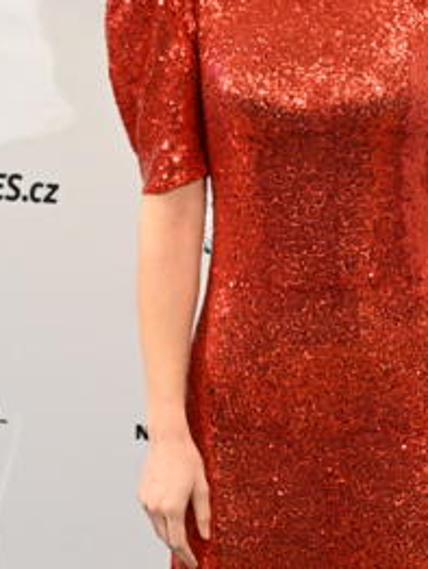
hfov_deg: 11.9
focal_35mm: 124
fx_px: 2041
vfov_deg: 15.8
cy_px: 130
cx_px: 393
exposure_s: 1/160
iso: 3200
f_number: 5
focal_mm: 49
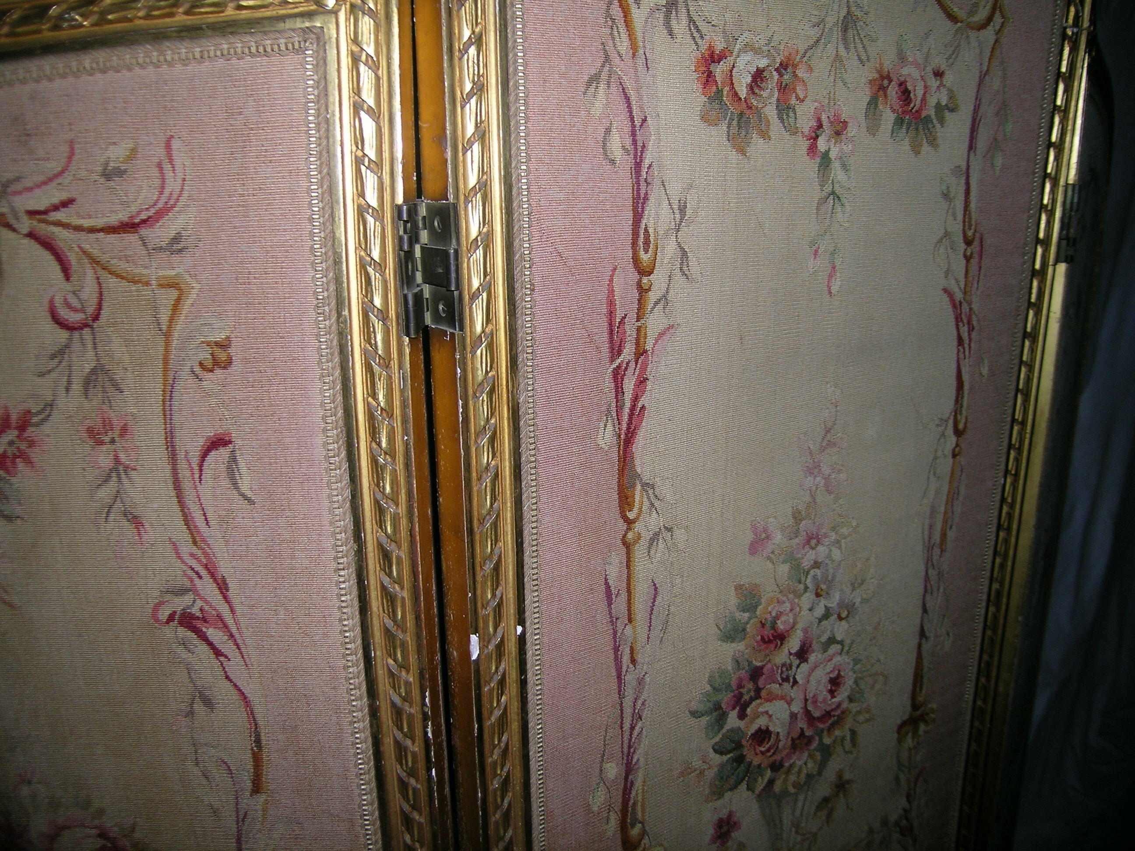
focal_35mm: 28
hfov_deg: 63.4
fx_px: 918
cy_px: 426
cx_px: 568
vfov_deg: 49.7
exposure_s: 1/60.1
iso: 50
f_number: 2.8
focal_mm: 5.8
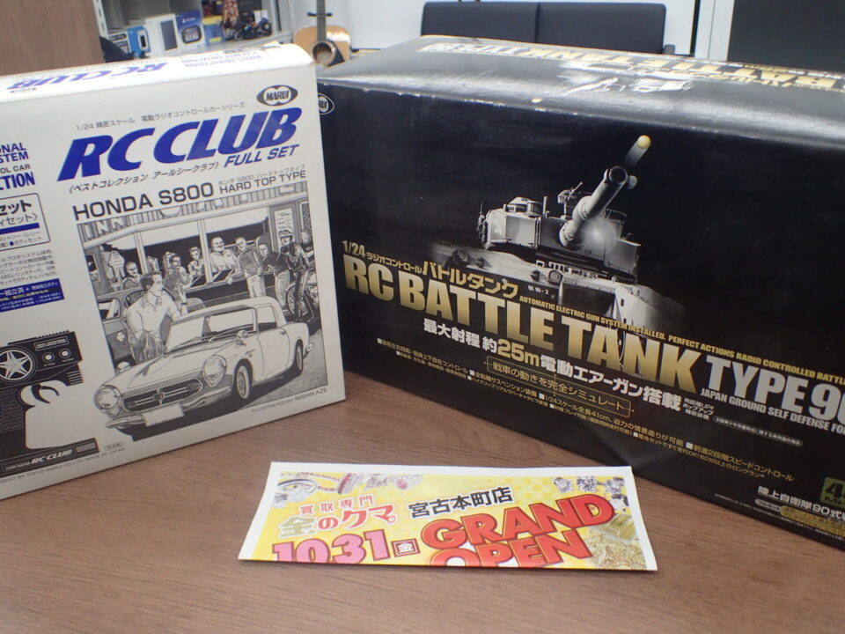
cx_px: 422
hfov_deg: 60.0
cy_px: 317
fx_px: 732
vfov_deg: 46.8
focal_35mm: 30
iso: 320
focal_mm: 5.5
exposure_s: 1/125
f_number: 2.3
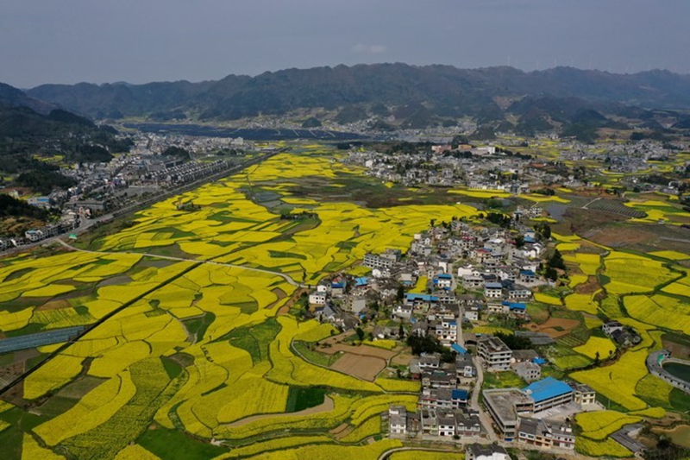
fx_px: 537
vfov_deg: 46.4
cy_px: 230
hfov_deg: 65.5
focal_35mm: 28
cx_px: 345
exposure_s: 1/800
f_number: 7.1
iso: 100
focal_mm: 10.26
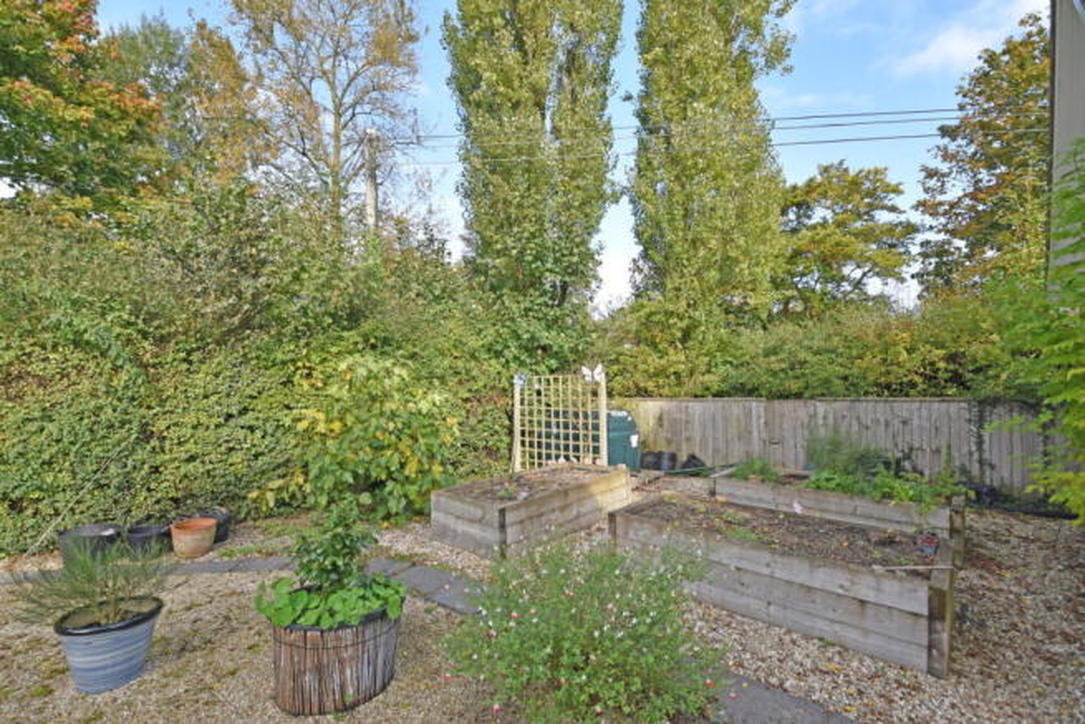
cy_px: 362
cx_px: 542
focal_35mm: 15
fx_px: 452
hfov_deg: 100.4
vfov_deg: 77.4
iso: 200
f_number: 5.6
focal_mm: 10
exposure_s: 1/250
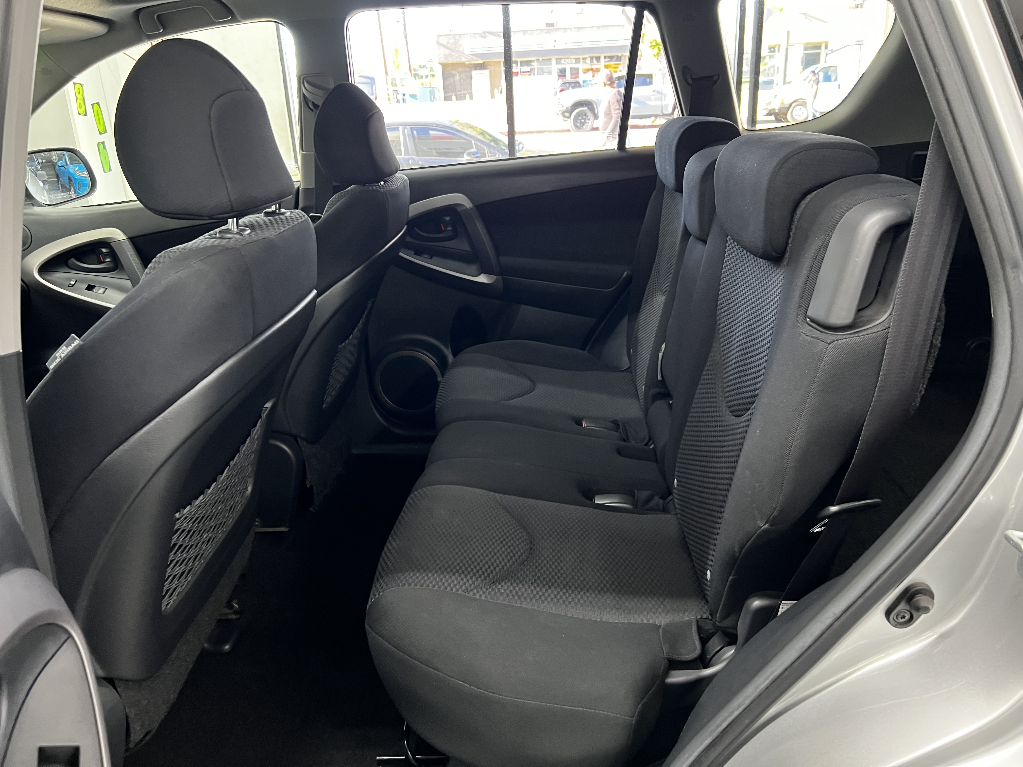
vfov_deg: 53.1
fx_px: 768
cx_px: 512
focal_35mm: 26
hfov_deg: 67.3
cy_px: 384
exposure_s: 1/40
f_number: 1.5
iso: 500
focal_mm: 5.7
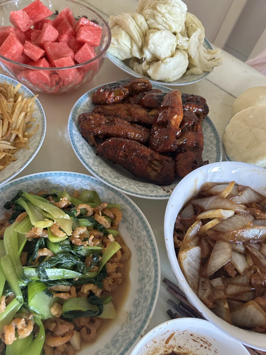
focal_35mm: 26
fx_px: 266
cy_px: 178
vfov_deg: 67.3
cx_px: 133
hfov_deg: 53.1
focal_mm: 5.7
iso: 500
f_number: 1.5
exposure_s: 1/40
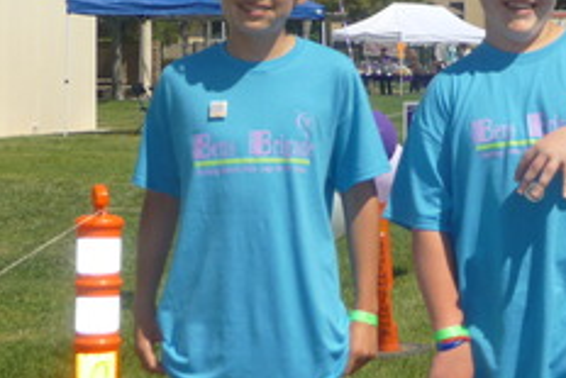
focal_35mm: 111
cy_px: 59
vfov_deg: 12.3
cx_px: 546
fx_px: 1746
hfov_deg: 18.0
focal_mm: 9.3
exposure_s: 1/800
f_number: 4.3
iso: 100
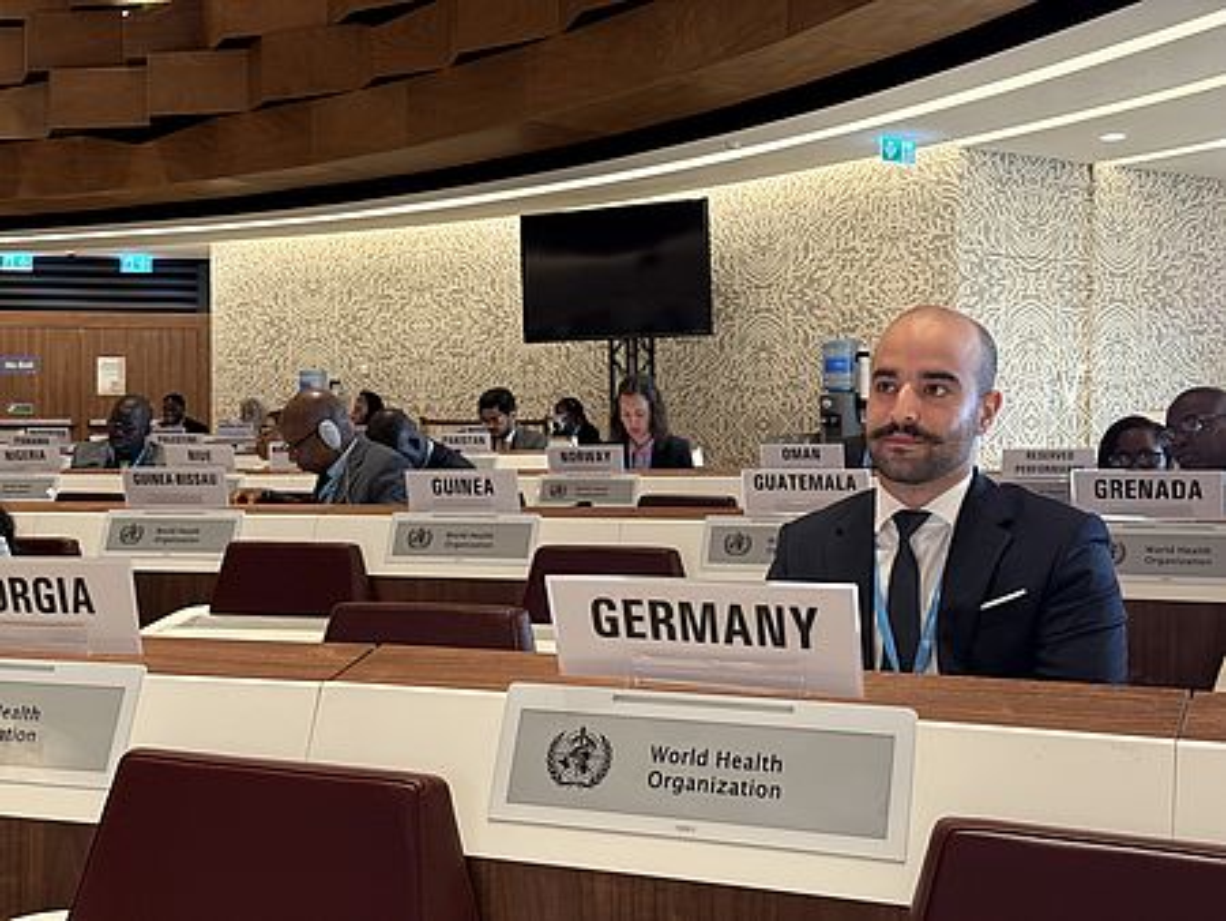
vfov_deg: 30.3
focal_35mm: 48
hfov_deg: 39.6
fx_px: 1701
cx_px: 613
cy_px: 460
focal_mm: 6.76
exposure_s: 1/60
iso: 160
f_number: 1.78
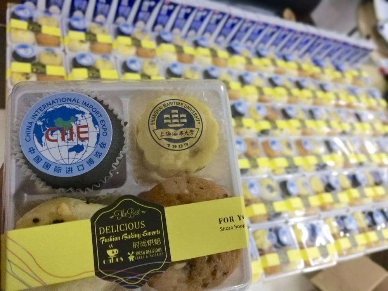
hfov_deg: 65.3
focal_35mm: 27
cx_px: 194
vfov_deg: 51.4
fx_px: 303
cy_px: 146
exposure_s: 1/20
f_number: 4
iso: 500
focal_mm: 4.5
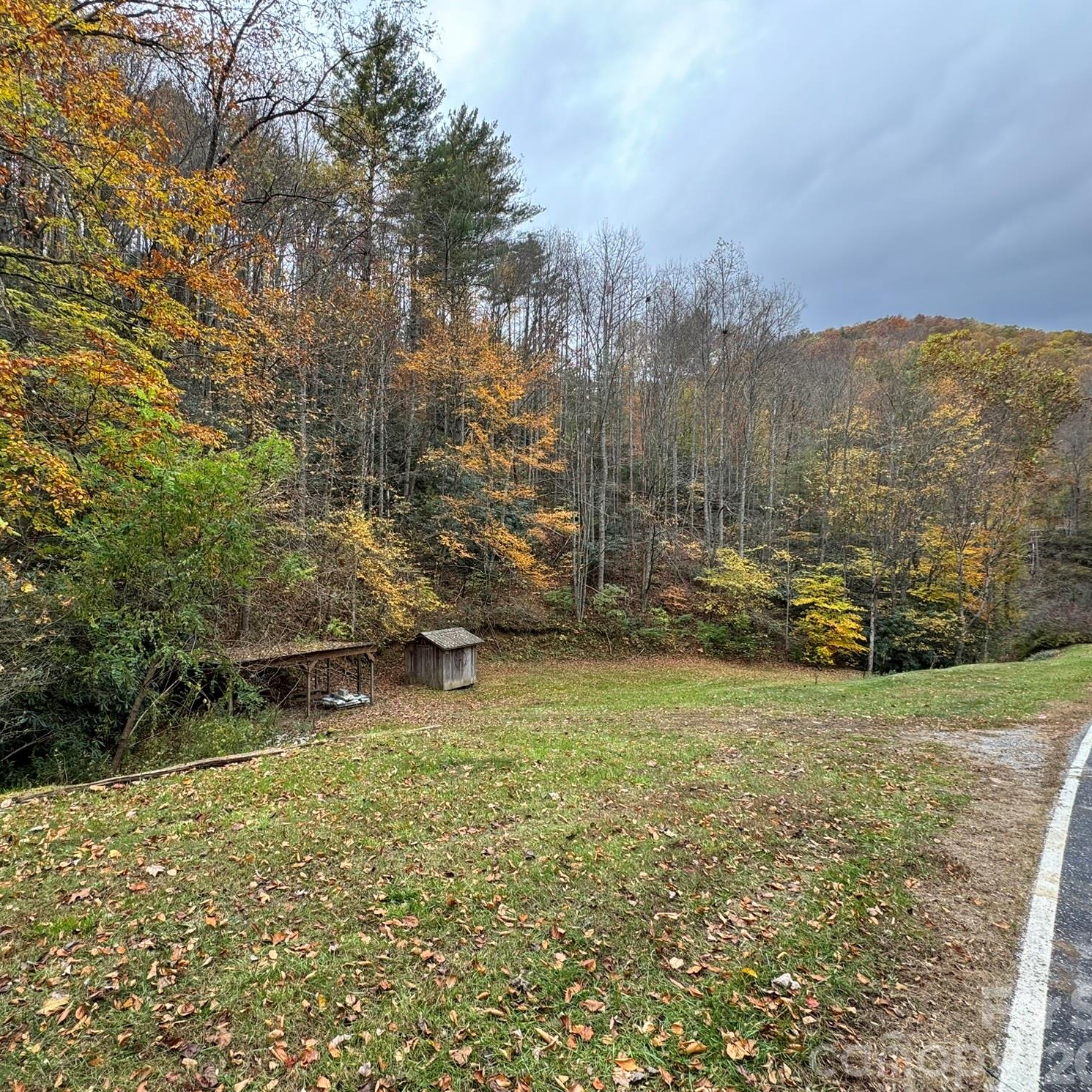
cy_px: 562
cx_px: 473
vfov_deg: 83.9
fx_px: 607
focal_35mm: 17
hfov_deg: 83.5
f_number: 2.2
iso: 40
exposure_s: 1/196
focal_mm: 2.22
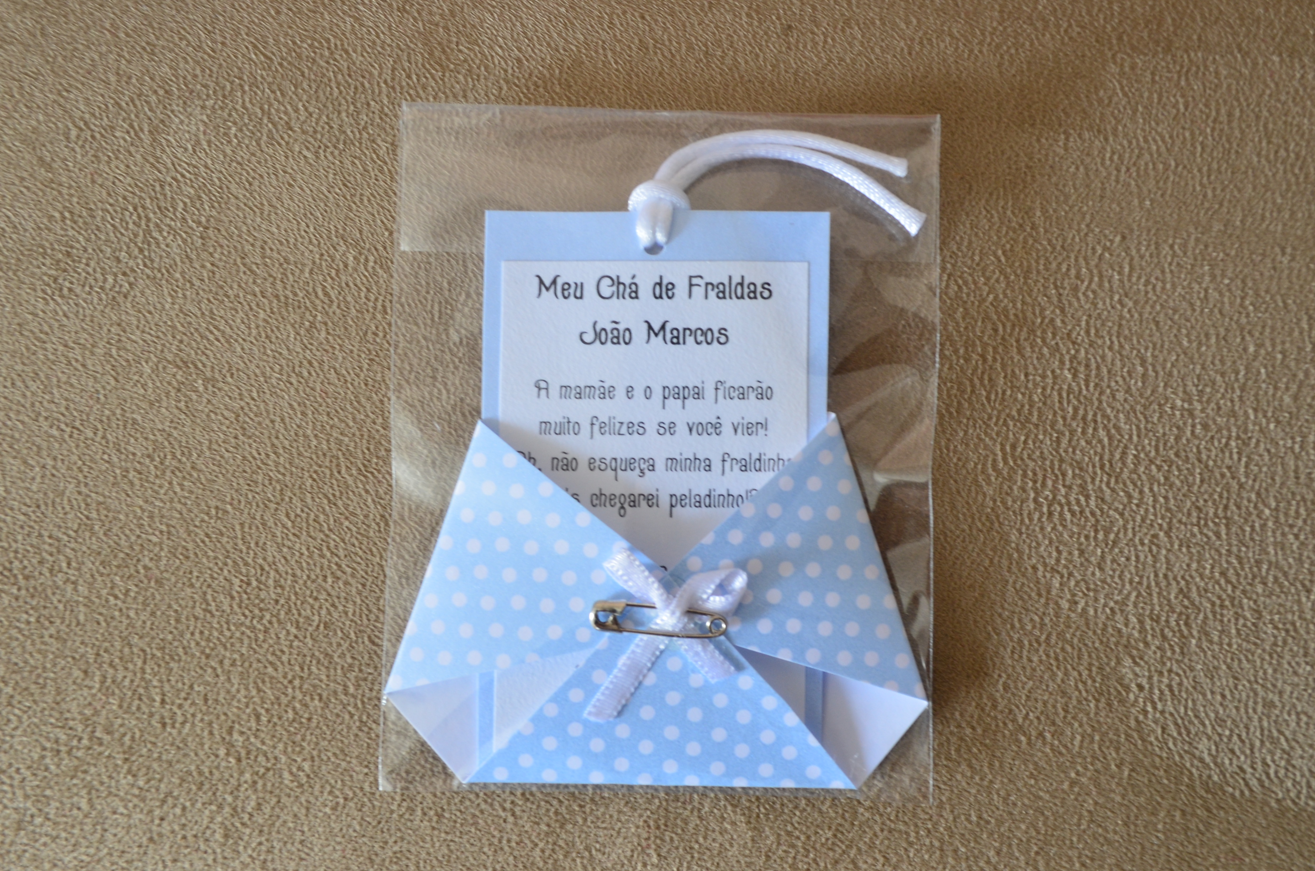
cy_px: 436
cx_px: 658
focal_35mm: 39
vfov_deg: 34.1
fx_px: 1422
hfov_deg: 49.6
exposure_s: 1/15
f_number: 8
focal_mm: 26
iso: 450
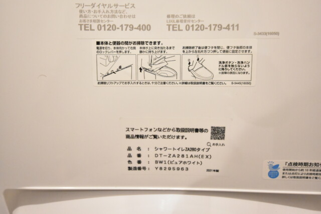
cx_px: 160
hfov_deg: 57.2
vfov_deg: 40.0
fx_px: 294
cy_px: 107
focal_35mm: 33
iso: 6400
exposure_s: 1/100
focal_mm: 22
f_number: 5
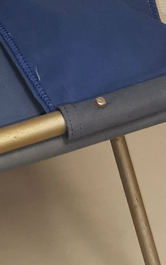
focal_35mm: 105
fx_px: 760
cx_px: -41
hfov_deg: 12.2
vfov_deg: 19.8
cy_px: 147
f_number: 2.2
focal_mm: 2.26
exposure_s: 1/50
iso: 160
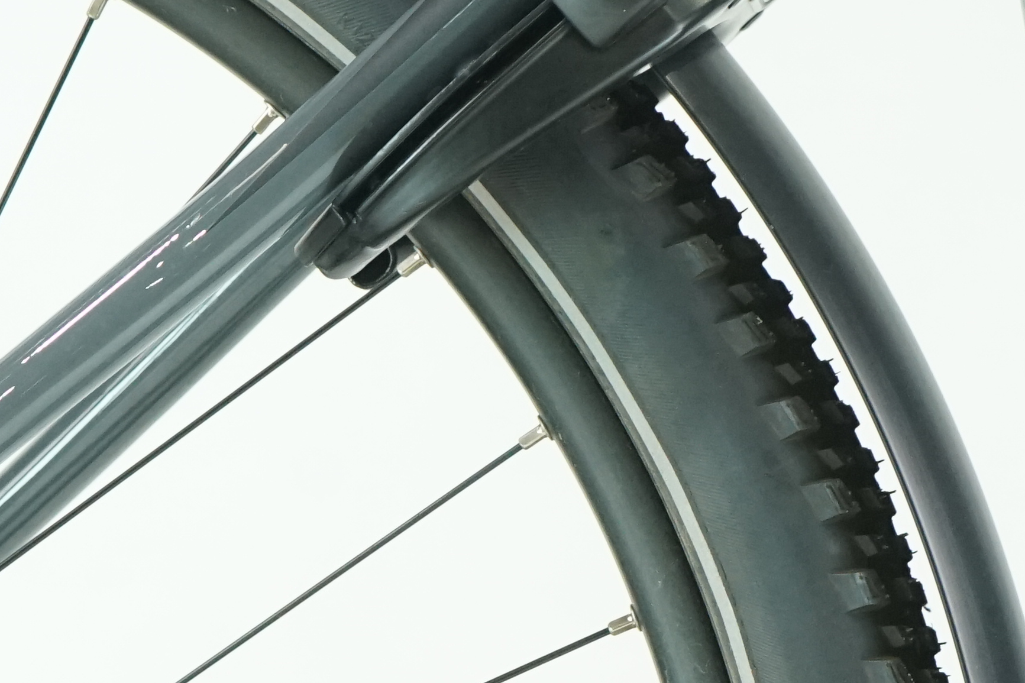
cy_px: 772
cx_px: 470
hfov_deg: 11.0
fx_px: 5323
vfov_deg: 7.3
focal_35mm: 187
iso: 2500
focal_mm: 54
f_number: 5.6
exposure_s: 1/200
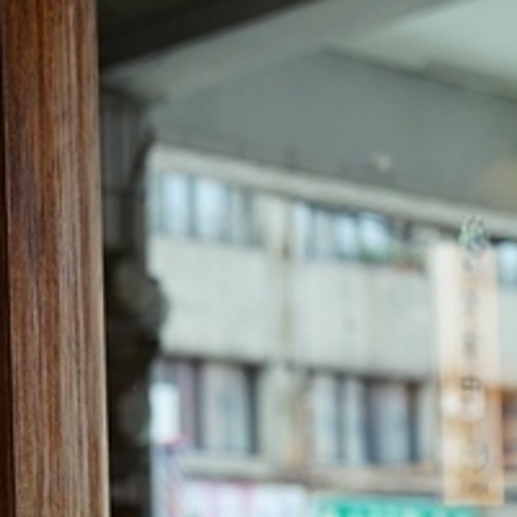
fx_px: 2180
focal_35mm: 129
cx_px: -109
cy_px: 573
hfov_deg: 13.2
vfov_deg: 13.3
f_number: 4
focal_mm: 38
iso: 320
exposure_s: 1/60
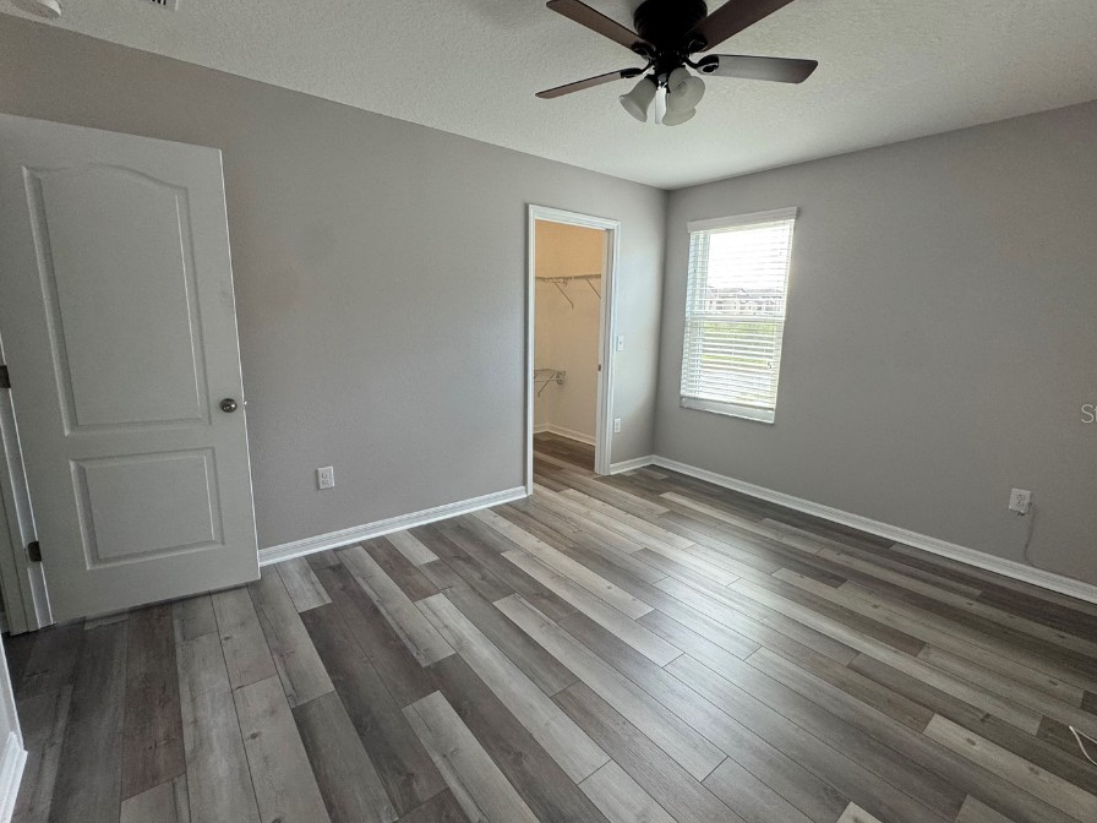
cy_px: 413
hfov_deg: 94.5
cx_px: 569
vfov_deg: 78.1
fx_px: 507
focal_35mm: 16
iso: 160
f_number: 2.2
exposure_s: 1/99
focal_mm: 2.22
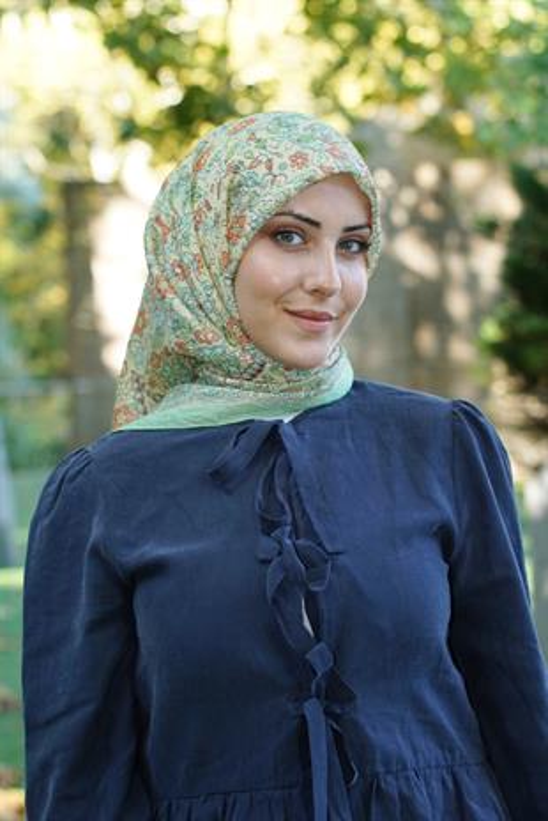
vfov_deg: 27.0
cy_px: 410
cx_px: 274
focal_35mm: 75
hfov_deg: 18.2
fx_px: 1710
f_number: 5
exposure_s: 1/125
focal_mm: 75
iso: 500
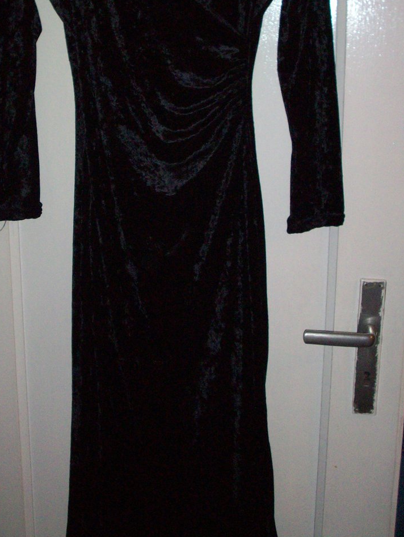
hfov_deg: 27.8
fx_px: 808
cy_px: 198
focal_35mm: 52
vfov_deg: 36.6
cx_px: 123
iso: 200
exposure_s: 1/64
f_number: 2.8
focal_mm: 6.2
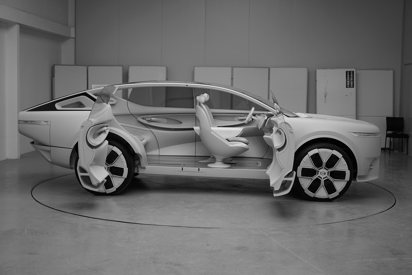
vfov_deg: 24.6
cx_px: 206
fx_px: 629
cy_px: 138
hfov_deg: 36.2
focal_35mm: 55
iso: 100
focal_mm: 55
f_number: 1.8
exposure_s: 1/320
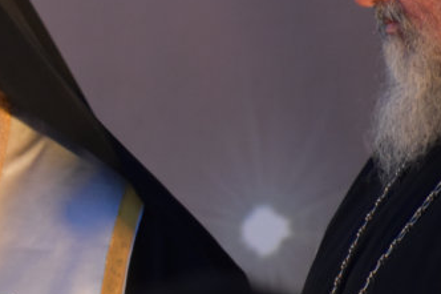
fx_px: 12476
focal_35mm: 1019
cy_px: 148
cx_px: -77
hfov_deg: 2.0
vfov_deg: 1.3
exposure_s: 1/10
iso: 1600
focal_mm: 220
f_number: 5.6
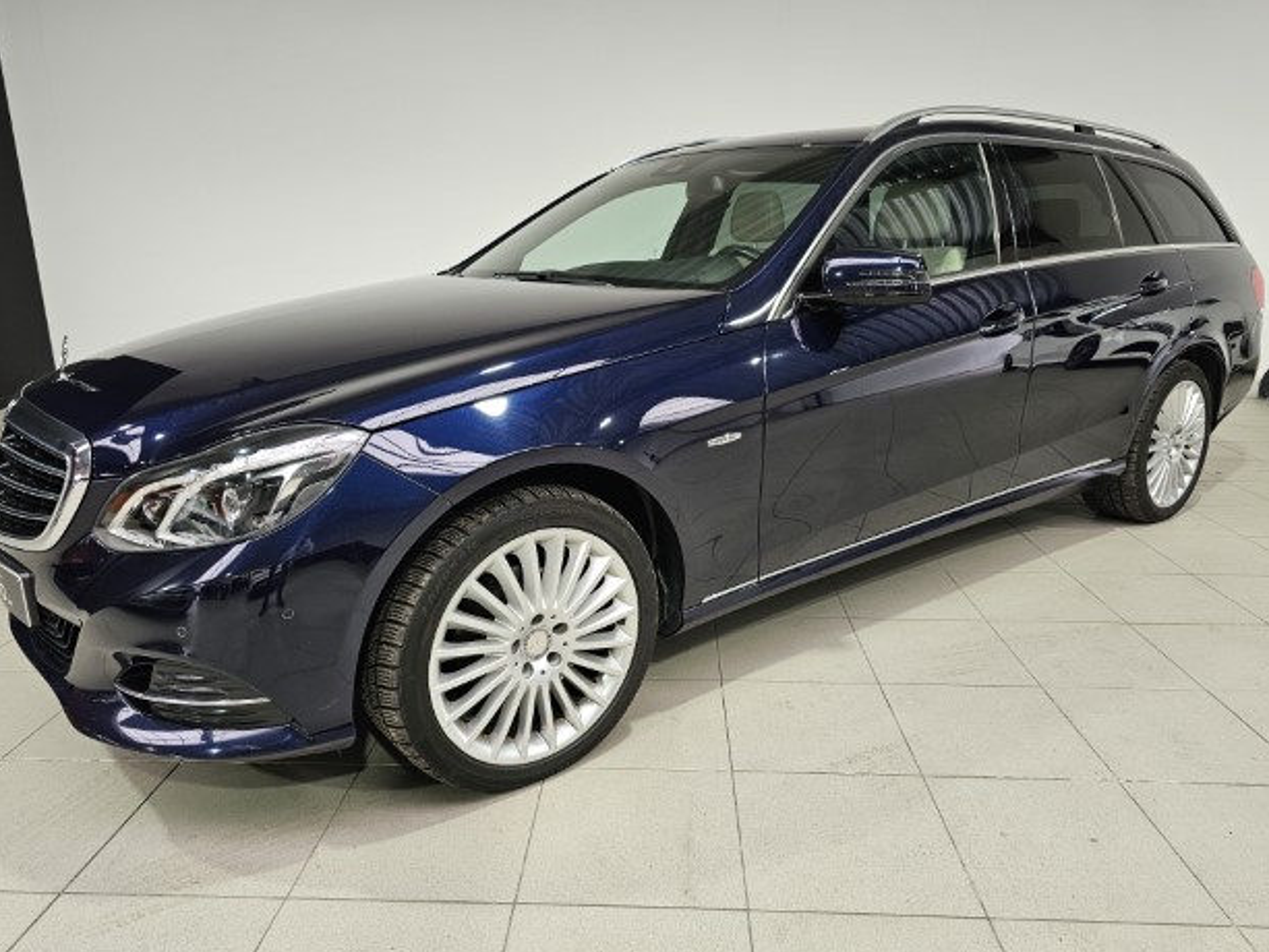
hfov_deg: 71.6
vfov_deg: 56.8
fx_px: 880
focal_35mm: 24
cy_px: 476
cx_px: 625
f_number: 1.7
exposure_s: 1/180
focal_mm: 6.3
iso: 125
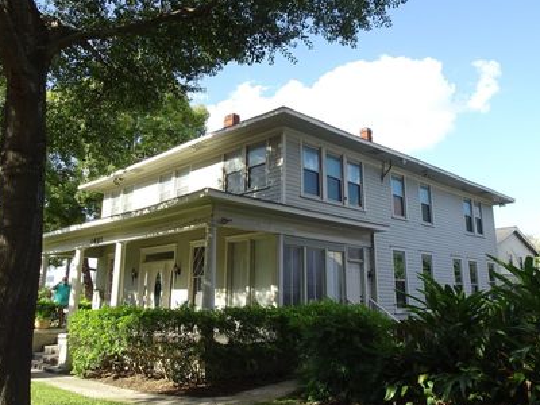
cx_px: 267
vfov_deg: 46.7
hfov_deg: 60.0
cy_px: 180
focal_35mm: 30
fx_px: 468
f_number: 3.5
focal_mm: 4.1
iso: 80
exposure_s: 1/250
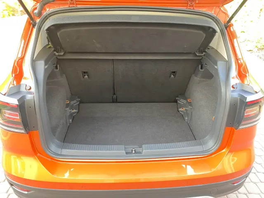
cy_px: 99
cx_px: 132
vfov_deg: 53.1
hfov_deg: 67.3
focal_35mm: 26
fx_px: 198
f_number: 1.8
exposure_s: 1/60
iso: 250
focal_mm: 4.25
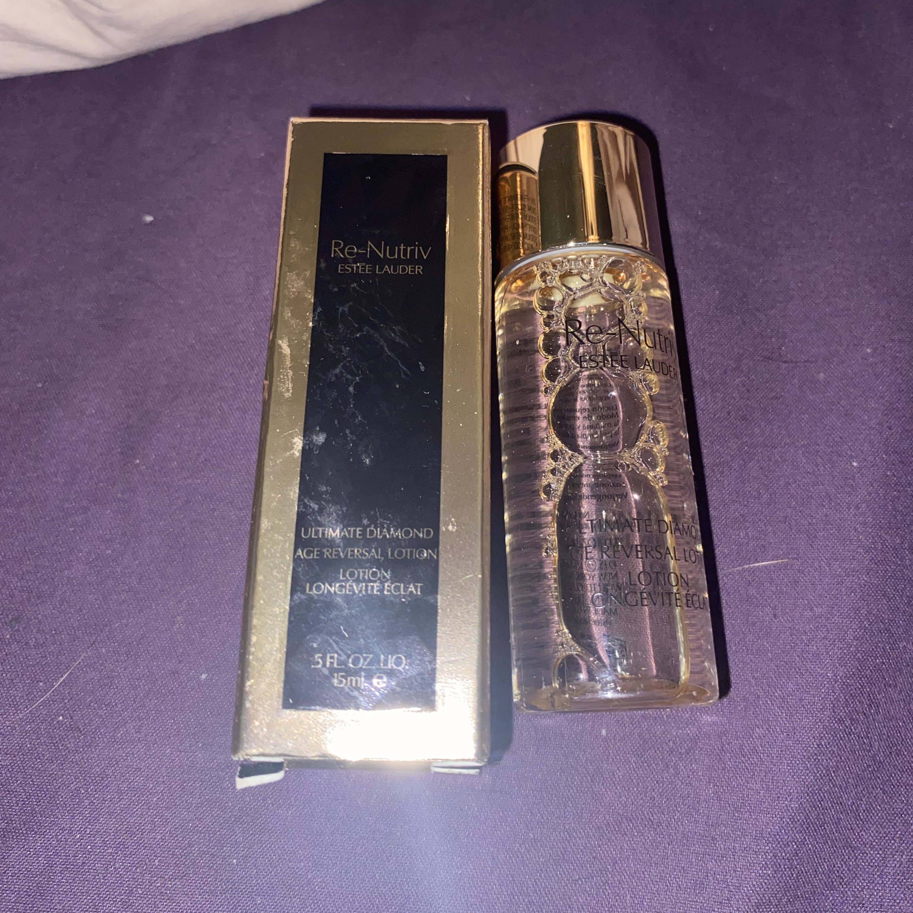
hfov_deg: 54.0
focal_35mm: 30
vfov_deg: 53.7
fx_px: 895
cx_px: 458
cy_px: 366
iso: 32
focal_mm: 4.25
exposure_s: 1/59
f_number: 1.8
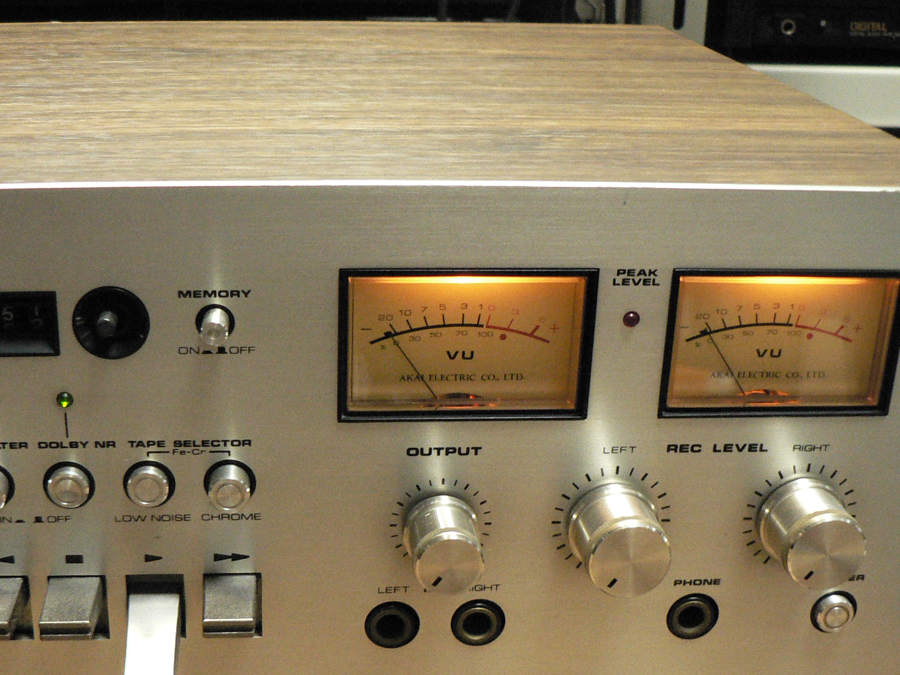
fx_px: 1300
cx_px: 361
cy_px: 422
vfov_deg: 29.0
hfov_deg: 38.0
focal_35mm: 50
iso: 400
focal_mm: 6
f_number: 2.8
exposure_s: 1/20
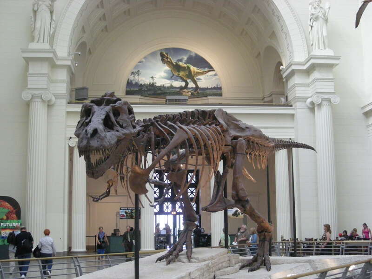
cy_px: 140
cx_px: 186
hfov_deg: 38.9
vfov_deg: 29.7
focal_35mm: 49
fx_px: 527
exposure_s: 1/45
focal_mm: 7.9
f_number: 3.2
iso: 400
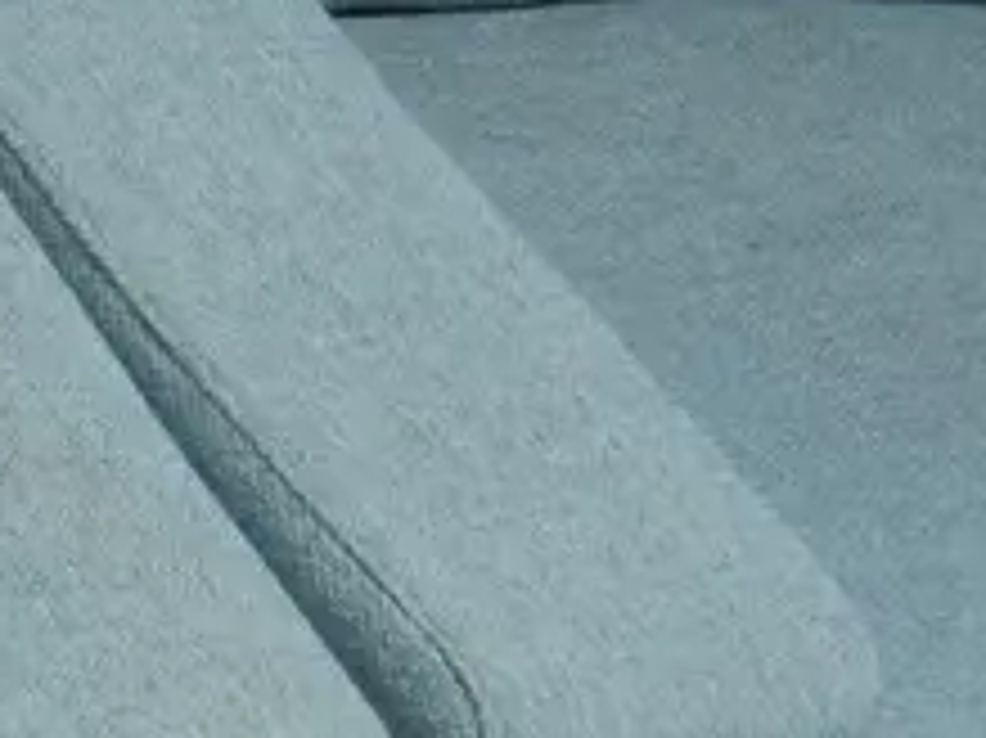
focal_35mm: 131
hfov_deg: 13.2
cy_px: 524
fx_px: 3729
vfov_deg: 11.3
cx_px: -914
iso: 250
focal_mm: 14
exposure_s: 1/60
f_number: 3.5
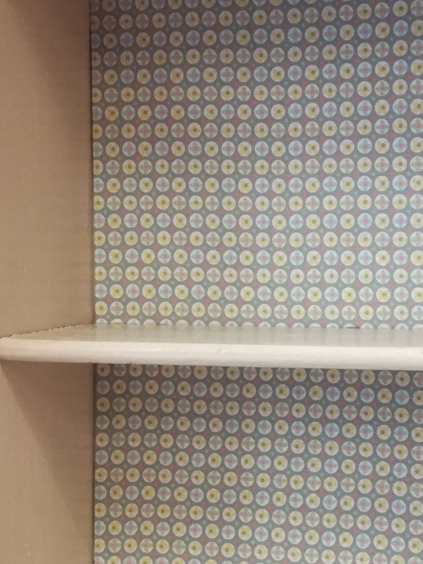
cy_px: 319
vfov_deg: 35.5
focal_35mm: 54
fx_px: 880
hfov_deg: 26.7
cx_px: 311
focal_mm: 3.79
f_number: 2
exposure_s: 1/25
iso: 500
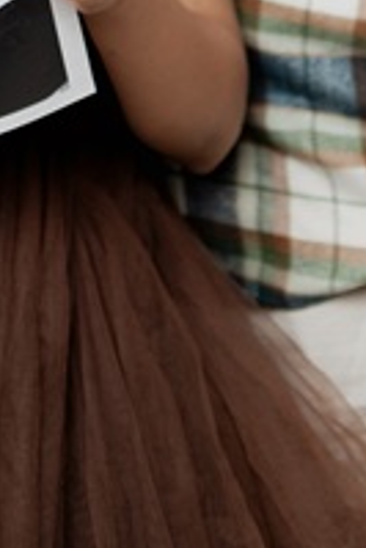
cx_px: 110
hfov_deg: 10.4
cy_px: -359
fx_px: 2009
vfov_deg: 14.2
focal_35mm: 132
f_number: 1.8
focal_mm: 35
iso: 125
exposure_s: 1/200
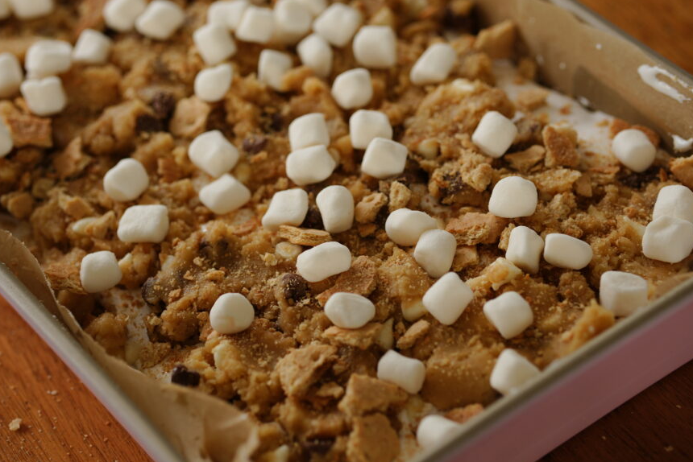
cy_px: 194
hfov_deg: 20.4
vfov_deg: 13.7
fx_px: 1926
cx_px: 302
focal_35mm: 100
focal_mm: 56
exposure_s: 1/50
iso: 100
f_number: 2.2
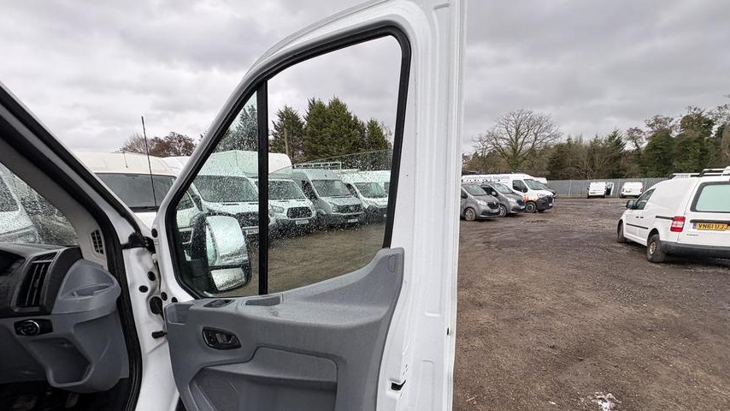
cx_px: 380
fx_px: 310
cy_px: 275
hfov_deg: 99.3
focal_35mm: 16
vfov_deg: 65.2
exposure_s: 1/99
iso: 40
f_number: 2.2
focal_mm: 2.22
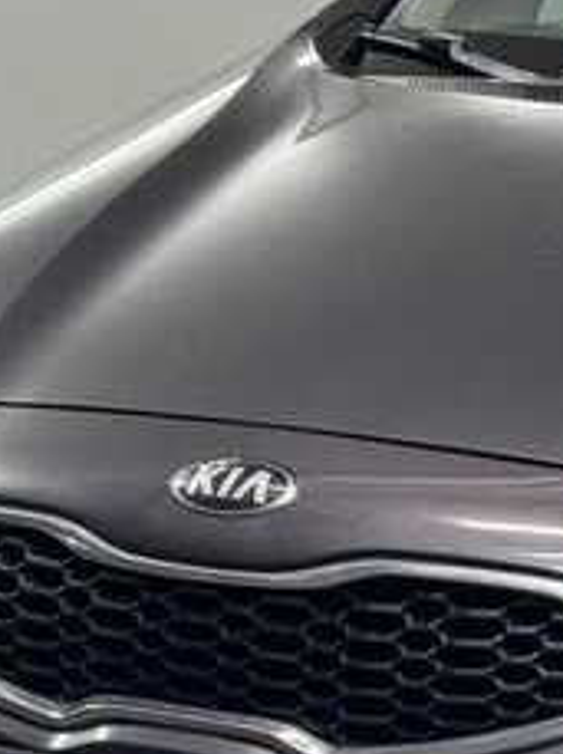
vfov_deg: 10.5
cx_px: 1040
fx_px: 4110
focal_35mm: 189
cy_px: 334
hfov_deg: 7.6
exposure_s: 1/100
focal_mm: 6.76
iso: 100
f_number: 1.78
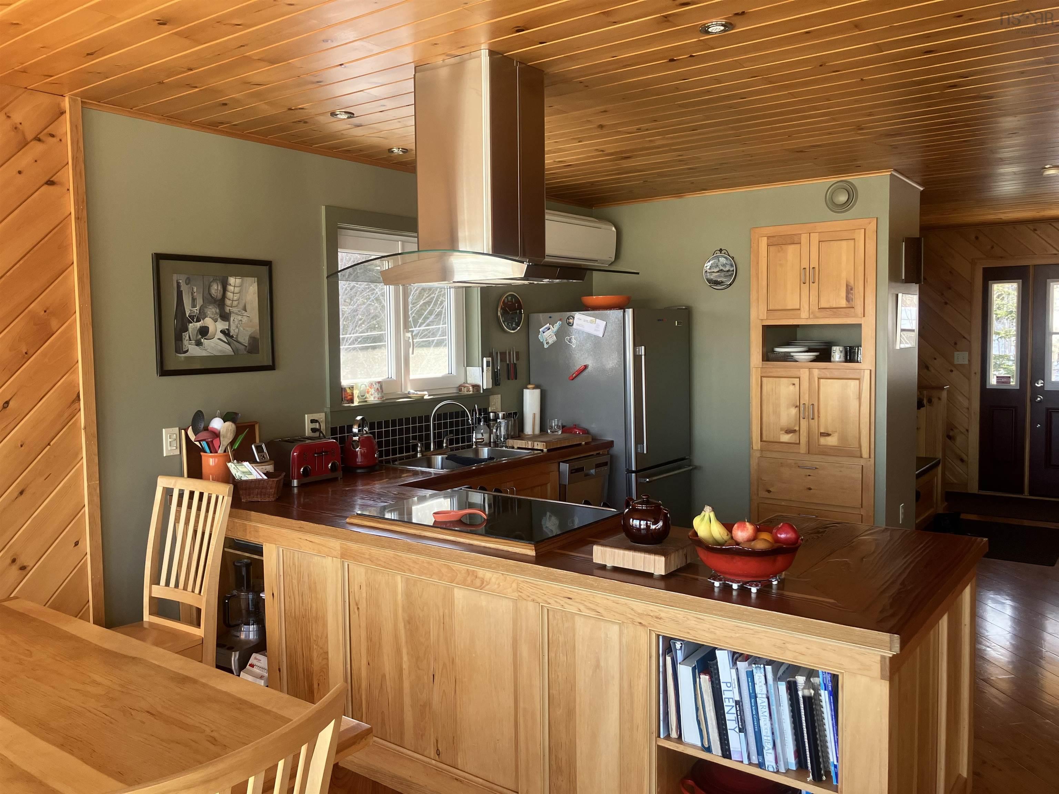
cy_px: 397
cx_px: 530
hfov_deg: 63.4
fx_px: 857
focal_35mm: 28
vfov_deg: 49.7
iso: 80
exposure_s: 1/110
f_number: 1.8
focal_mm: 3.99
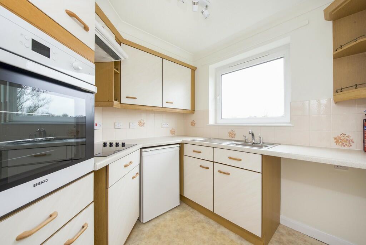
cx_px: 183
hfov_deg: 104.2
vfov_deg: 81.3
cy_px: 122
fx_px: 142
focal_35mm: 14
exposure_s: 1/13
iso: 250
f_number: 9
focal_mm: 14
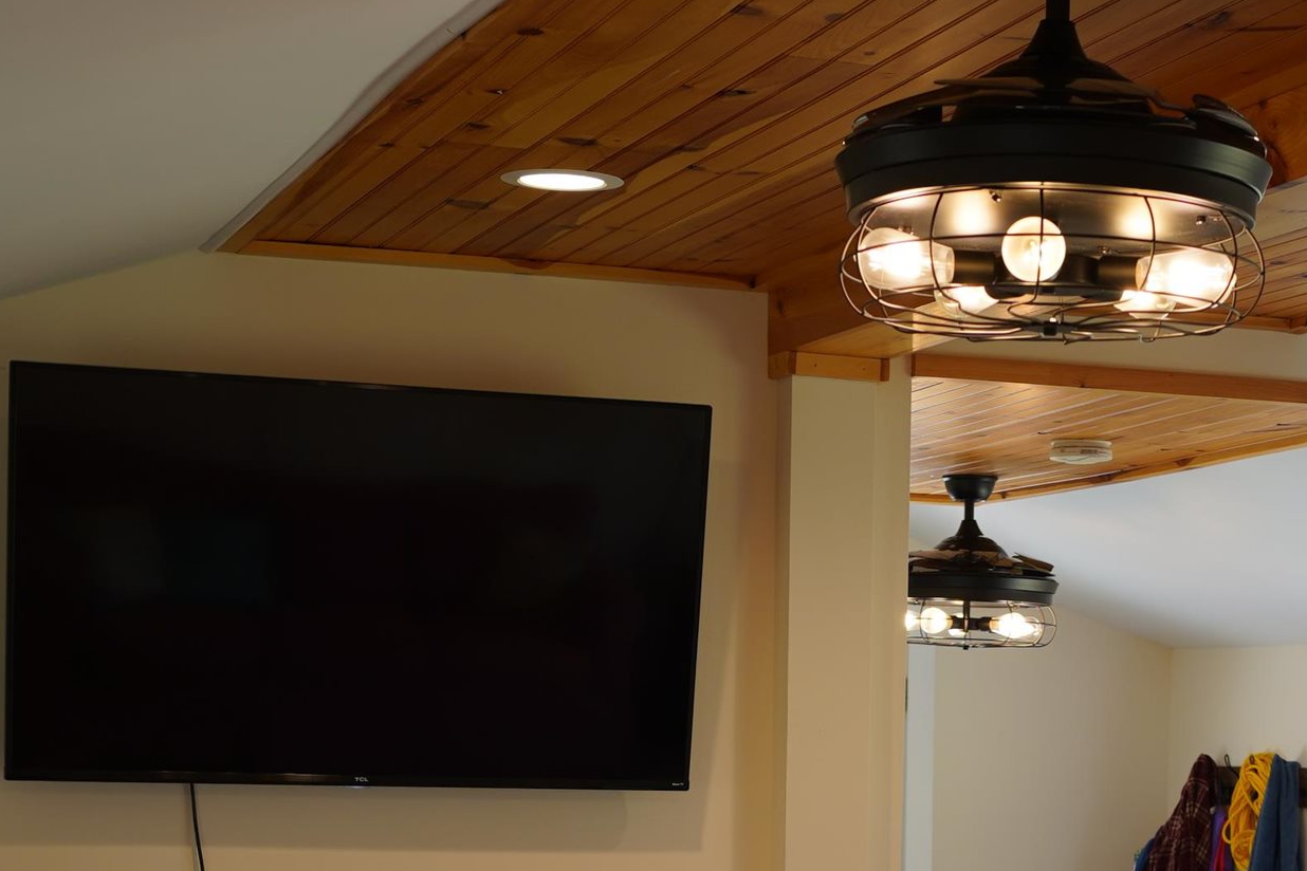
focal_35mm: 87
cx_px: 1037
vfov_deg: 15.1
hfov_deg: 23.1
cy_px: 1060
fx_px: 3158
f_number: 4
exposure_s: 1/60
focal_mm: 35
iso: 200
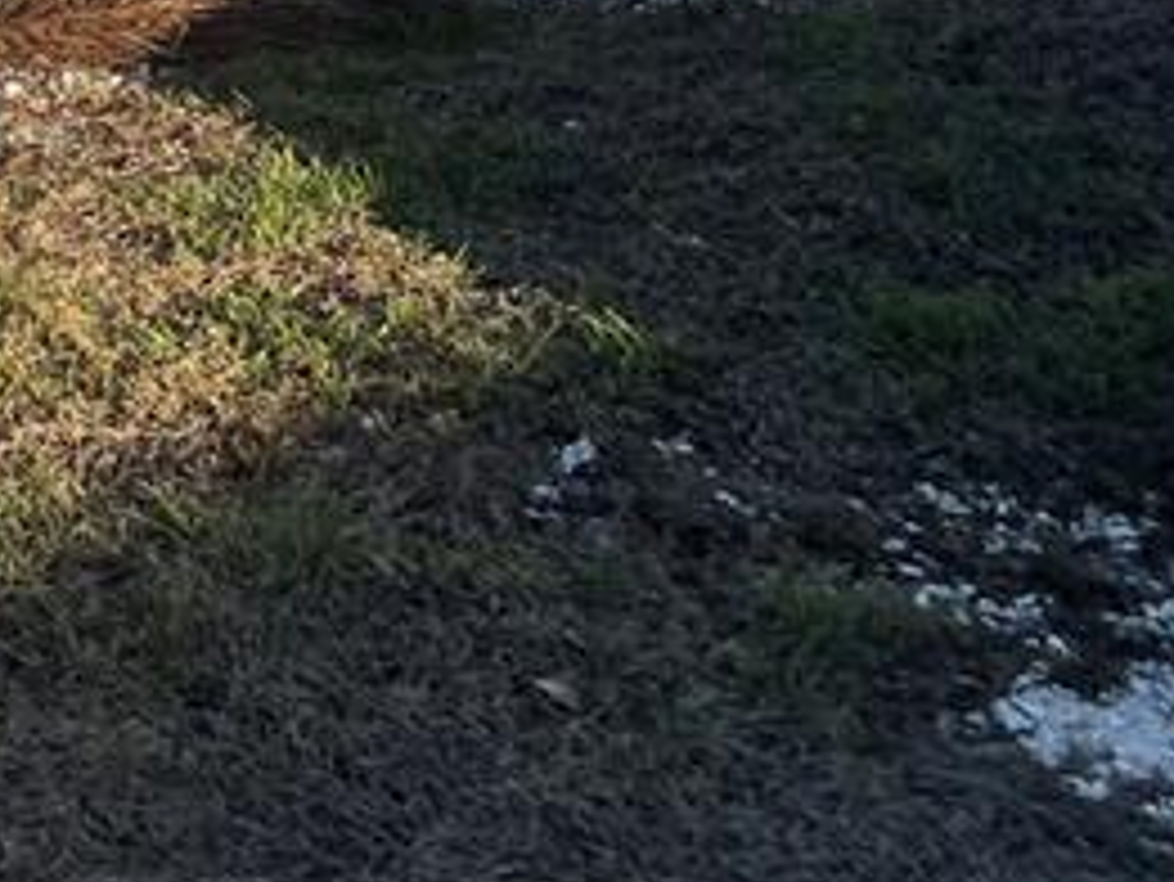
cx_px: -351
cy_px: -490
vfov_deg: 13.6
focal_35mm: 102
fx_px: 3461
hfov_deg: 18.0
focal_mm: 4.2
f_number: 1.6
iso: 32
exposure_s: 1/2506
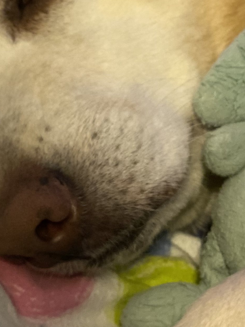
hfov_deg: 8.8
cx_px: 130
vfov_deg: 11.7
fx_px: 1585
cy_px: 73
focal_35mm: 168
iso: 320
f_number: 2
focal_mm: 6
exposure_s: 1/24
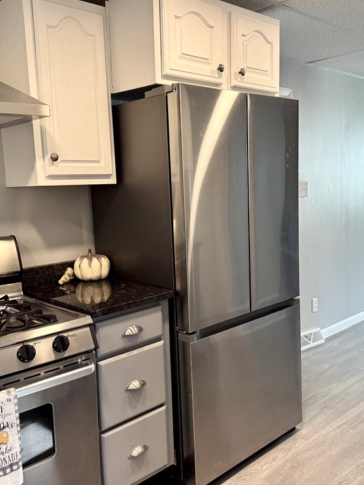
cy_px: 243
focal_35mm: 33
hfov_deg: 43.0
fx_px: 463
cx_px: 188
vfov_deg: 55.3
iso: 160
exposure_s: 1/120
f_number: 1.78
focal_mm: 6.76
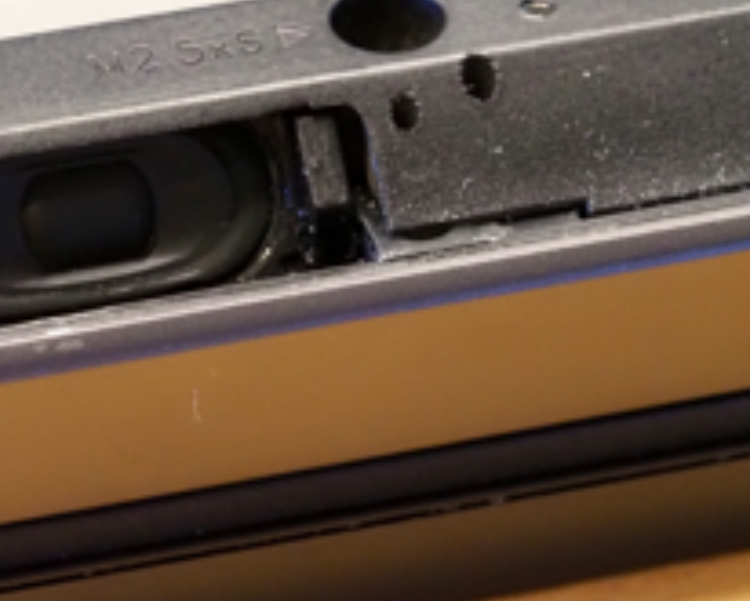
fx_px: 5041
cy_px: 200
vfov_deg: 6.8
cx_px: 73
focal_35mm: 227
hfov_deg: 8.5
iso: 6400
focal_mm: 60
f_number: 5.6
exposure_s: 1/50
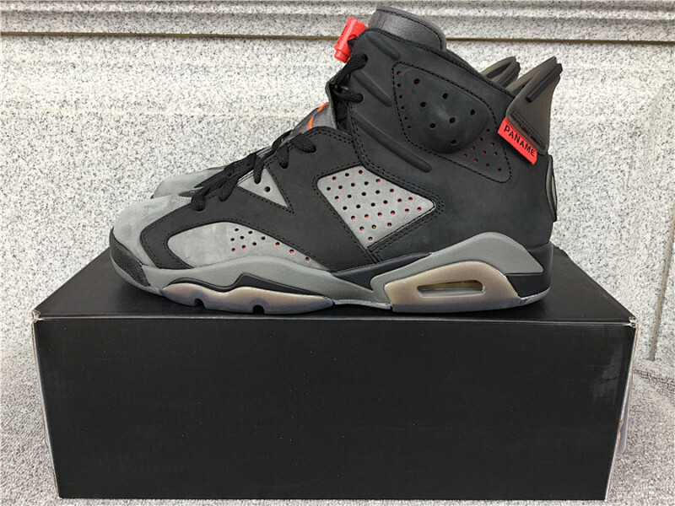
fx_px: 604
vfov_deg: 45.4
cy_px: 253
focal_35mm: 31
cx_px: 338
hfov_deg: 58.4
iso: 40
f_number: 2.4
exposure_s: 1/100
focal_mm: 3.3
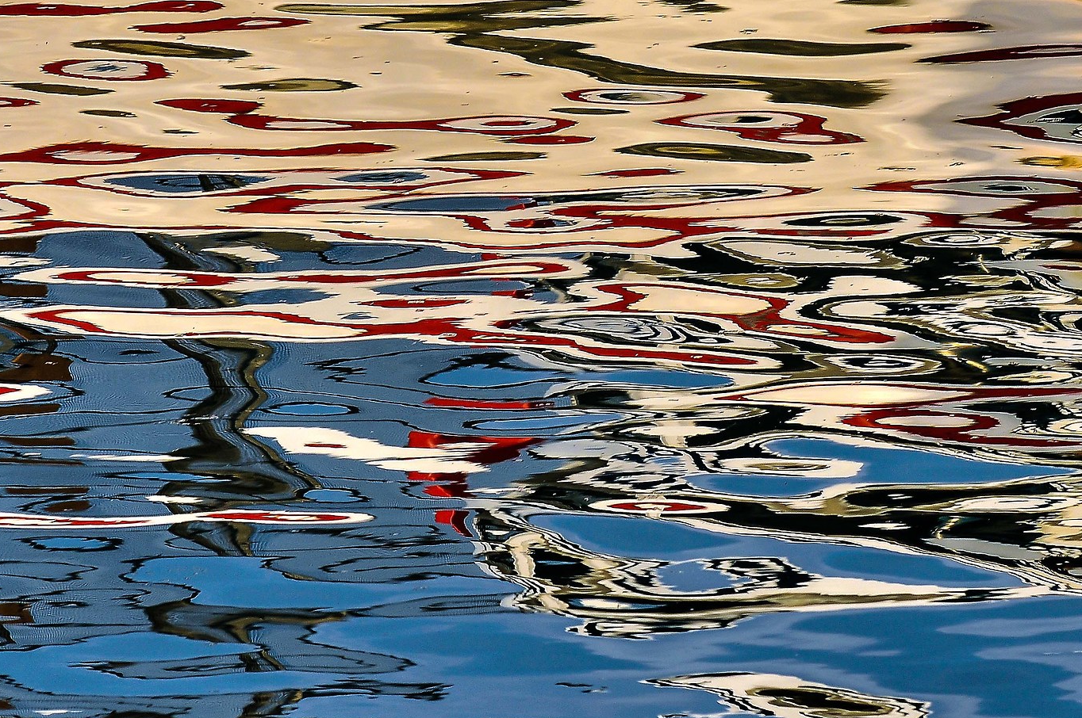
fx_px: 15850
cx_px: 752
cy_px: 174
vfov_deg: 2.6
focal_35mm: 528
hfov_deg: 3.9
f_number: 9
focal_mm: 200
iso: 200
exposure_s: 1/160
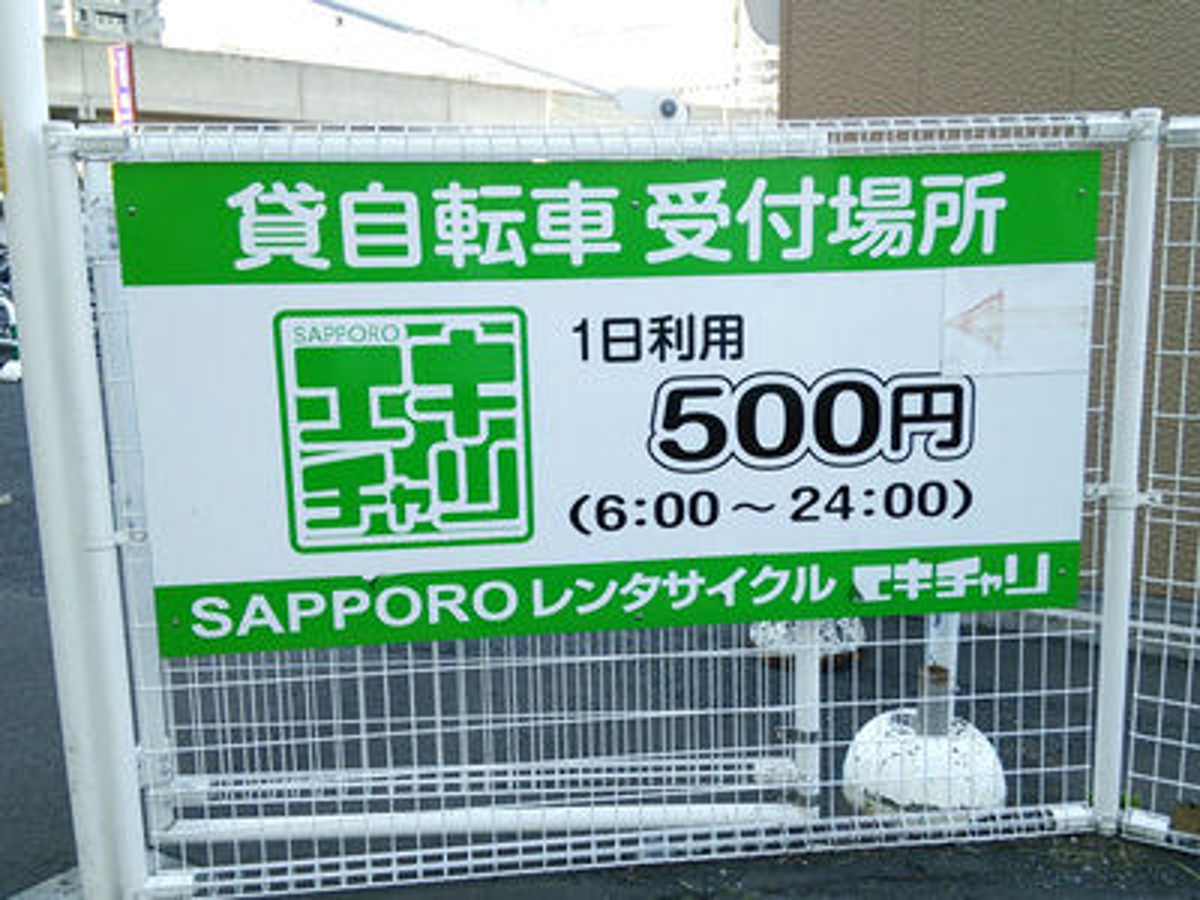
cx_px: 600
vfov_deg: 46.8
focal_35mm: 30
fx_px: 1040
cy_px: 450
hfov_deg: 60.0
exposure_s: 1/188
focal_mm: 4.06
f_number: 1.94
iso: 40
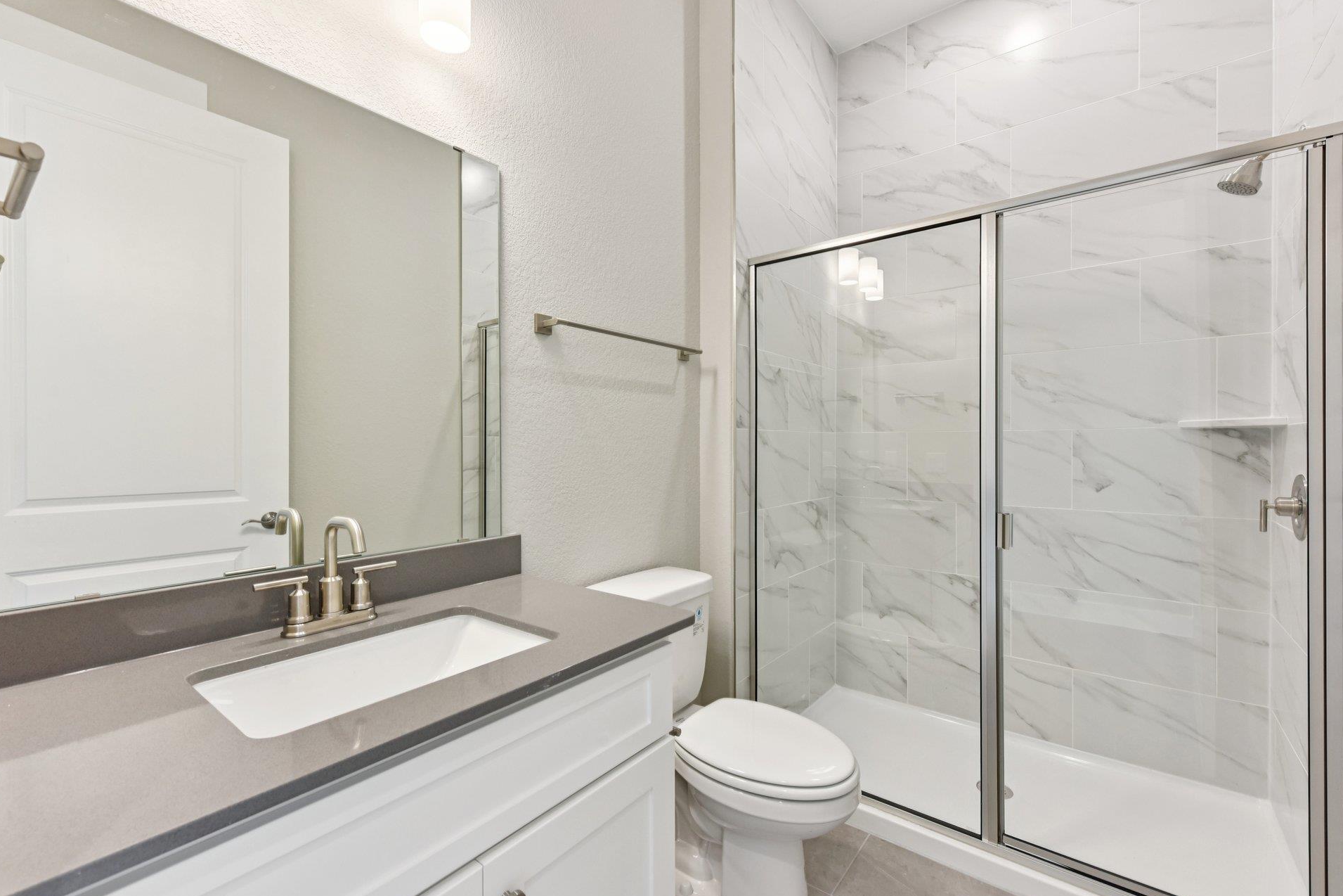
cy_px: 441
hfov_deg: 100.4
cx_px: 677
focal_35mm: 15
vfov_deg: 77.3
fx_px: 560
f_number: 8
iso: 320
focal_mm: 14
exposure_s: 1/15
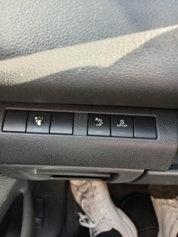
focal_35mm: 25
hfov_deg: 54.9
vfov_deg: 69.4
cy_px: 118
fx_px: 171
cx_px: 89
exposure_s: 1/20
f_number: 1.8
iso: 942
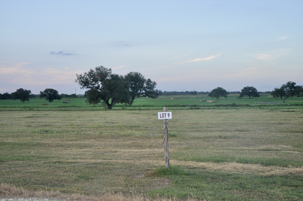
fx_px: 504
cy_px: 100
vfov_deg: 22.6
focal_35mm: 60
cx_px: 152
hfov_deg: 33.4
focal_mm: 40
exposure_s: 1/200
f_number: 4.2
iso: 220
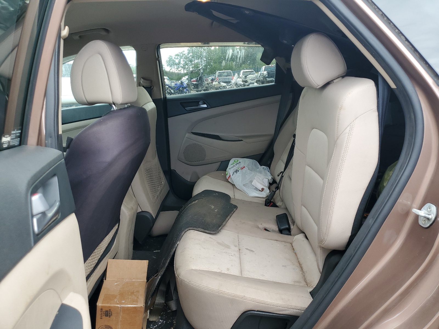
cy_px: 164
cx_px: 220
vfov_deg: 53.1
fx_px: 330
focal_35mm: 26
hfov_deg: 67.3
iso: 50
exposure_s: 1/127
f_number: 1.5
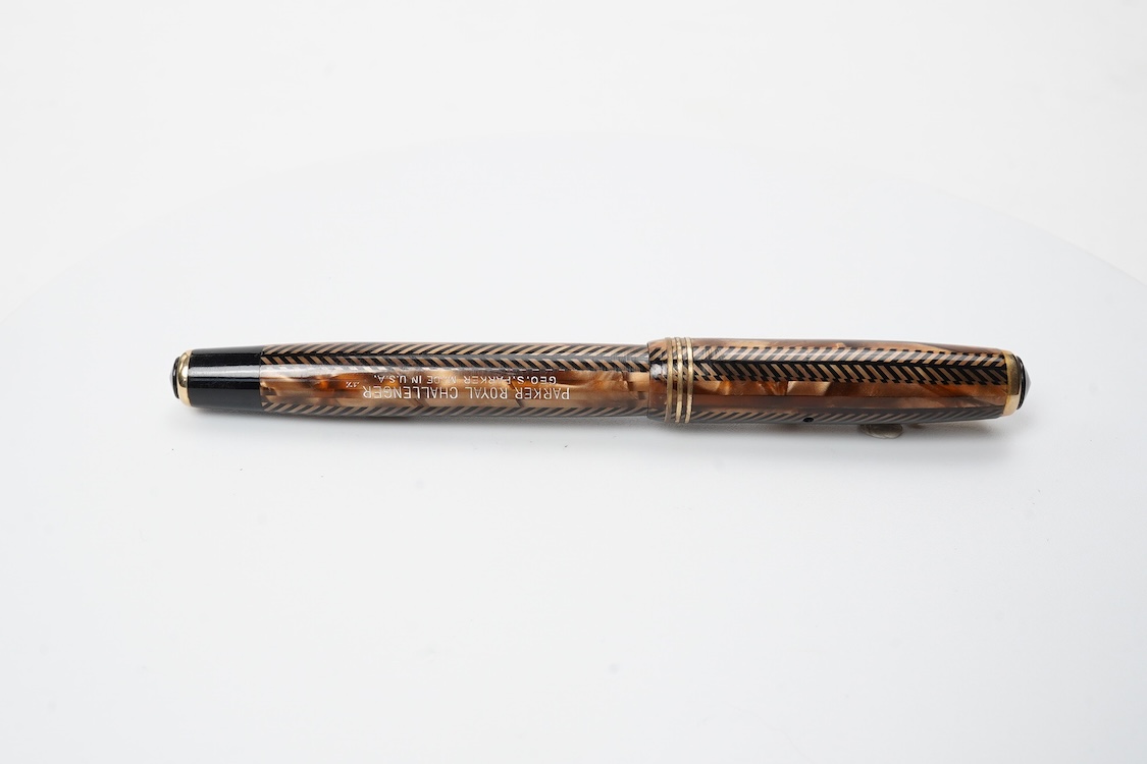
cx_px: 574
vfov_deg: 29.9
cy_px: 382
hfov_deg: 43.6
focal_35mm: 45
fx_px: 1434
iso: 640
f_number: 22
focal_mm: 30
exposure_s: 1/100
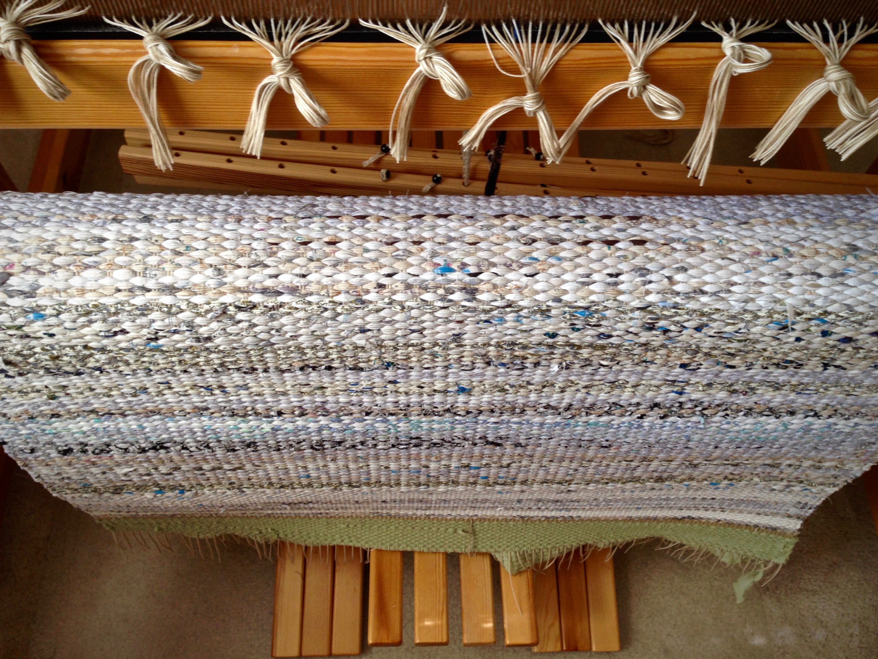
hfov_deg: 55.4
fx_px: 837
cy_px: 330
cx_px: 439
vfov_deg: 42.9
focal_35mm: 33
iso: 50
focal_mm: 4.12
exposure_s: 1/20
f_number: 2.4
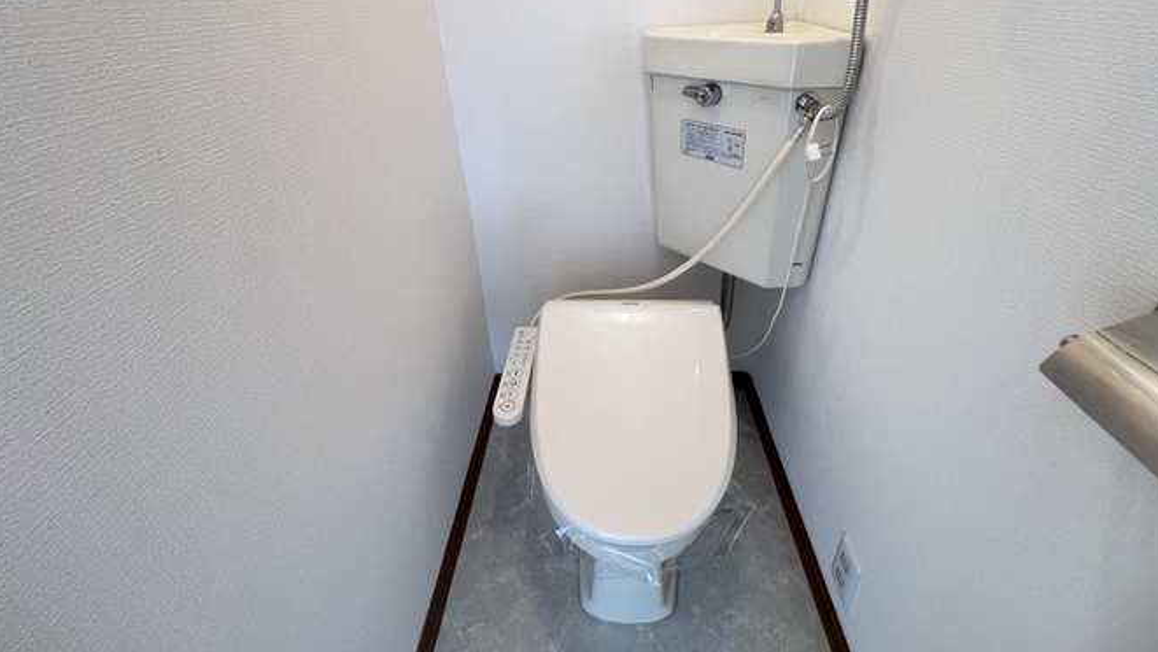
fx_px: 461
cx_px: 604
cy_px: 244
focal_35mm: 15
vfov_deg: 69.4
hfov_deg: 102.9
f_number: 1.8
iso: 200
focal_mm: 1.57
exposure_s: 1/100
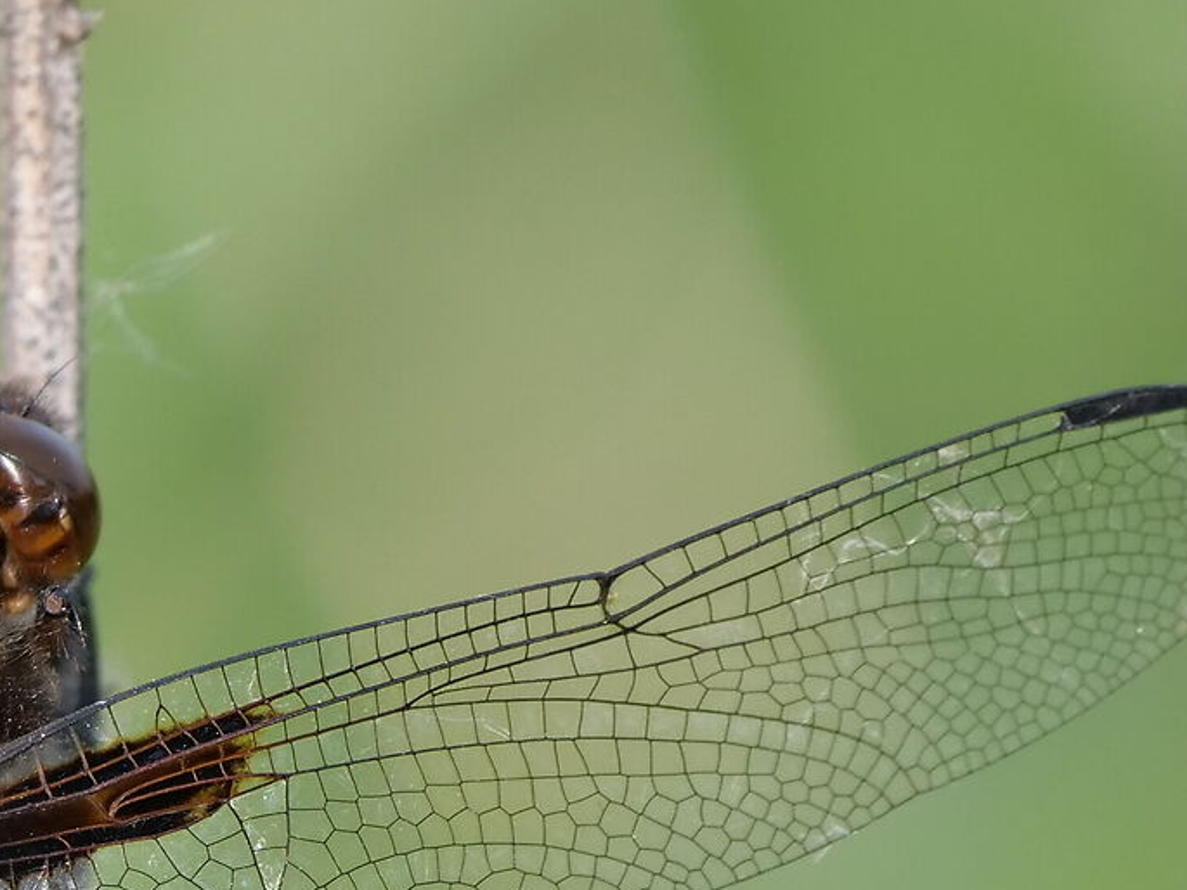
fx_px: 96133
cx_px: -227
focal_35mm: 2803
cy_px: 1153
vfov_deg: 0.5
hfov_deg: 0.7
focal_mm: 400
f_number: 6.3
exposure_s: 1/500
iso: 400
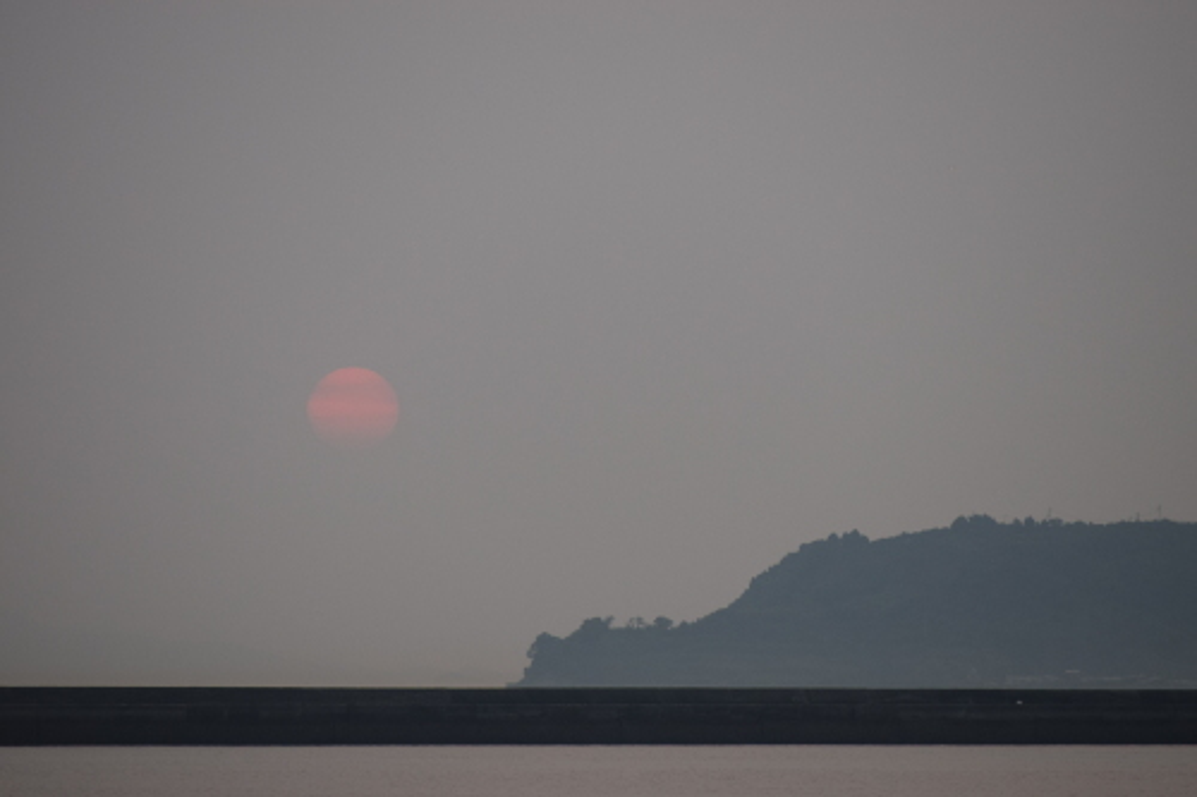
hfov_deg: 6.9
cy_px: 398
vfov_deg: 4.6
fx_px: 9971
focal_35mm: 300
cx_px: 598
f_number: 5.6
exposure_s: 1/500
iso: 900
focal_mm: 200
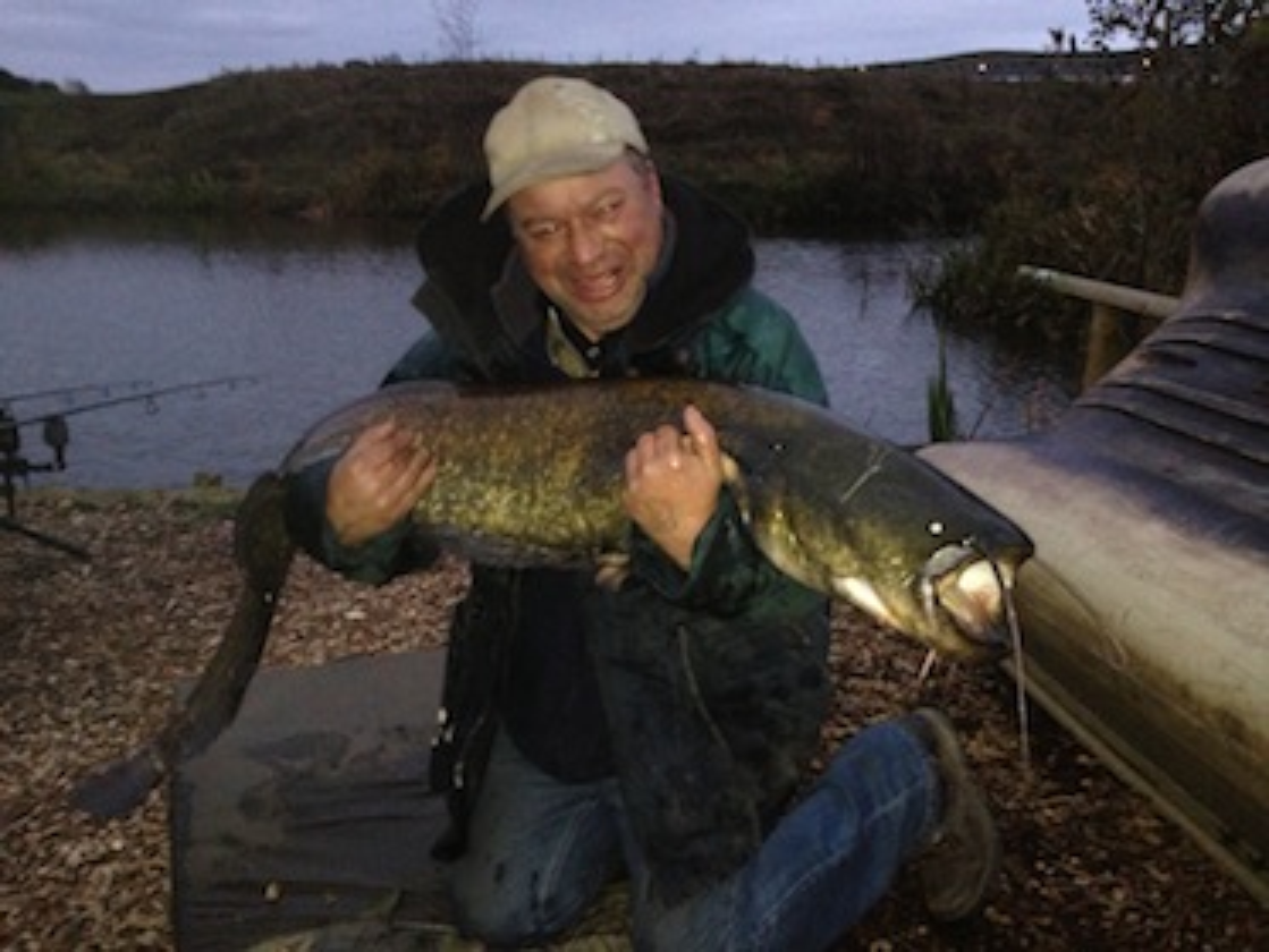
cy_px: 476
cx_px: 634
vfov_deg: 40.7
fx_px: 1283
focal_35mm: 35
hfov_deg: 52.6
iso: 320
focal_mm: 4.28
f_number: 2.4
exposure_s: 1/16
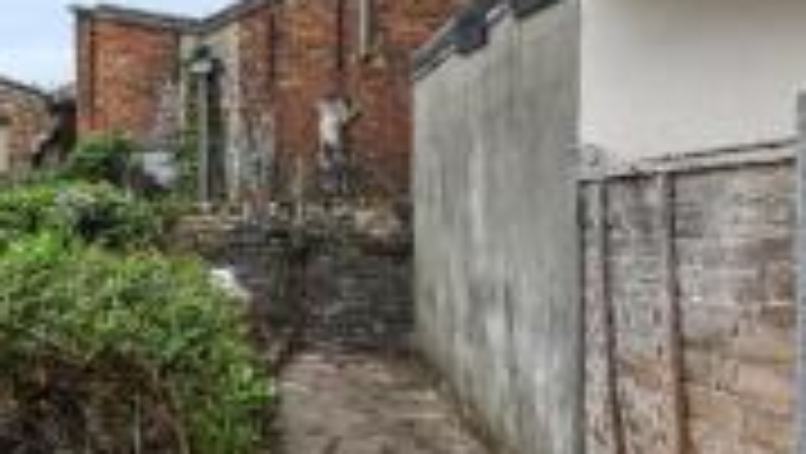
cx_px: -171
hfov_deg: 37.9
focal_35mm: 39
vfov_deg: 30.5
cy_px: 254
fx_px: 834
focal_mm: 14
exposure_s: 1/640
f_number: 8
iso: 640
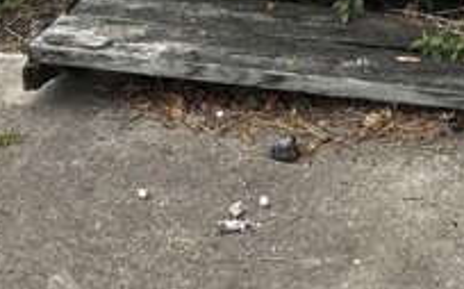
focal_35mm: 96
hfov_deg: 21.0
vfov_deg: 11.6
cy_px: -364
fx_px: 1213
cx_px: 457
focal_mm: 6.86
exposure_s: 1/212
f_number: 1.78
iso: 64
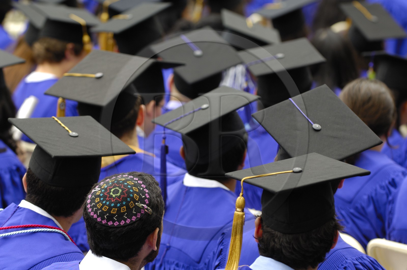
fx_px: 2117
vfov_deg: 7.3
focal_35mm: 188
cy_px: 135
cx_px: 204
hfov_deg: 11.0
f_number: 4
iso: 200
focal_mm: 125
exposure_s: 1/200
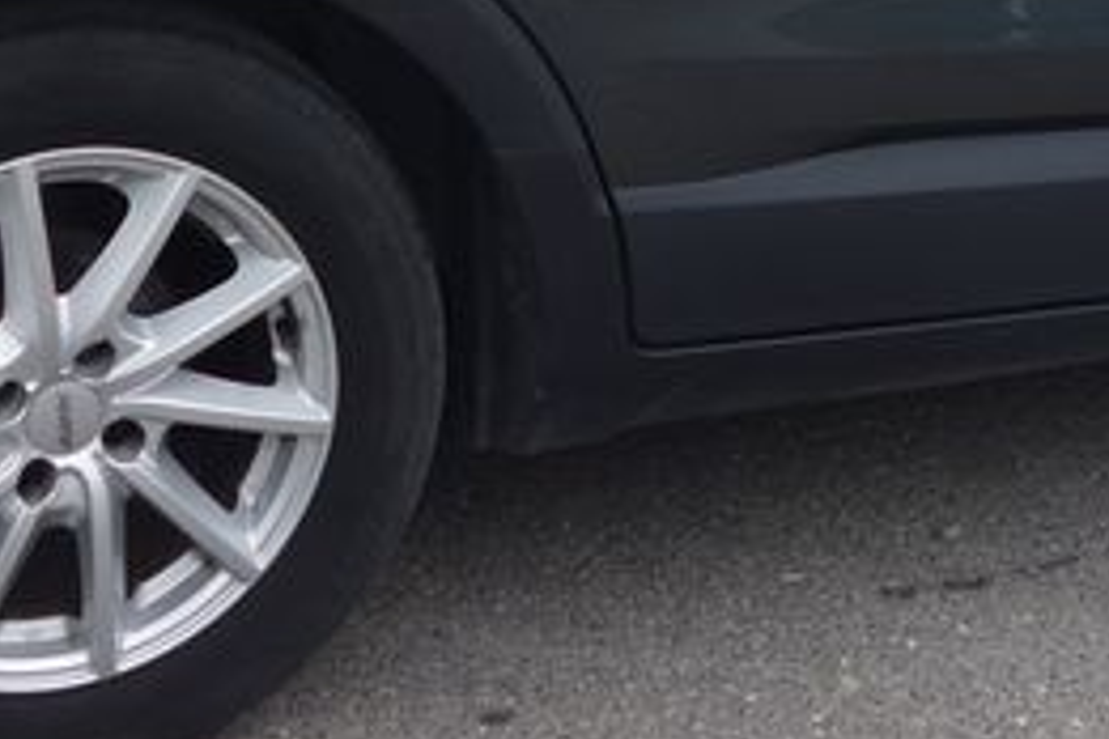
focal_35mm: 110
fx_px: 3388
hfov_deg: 18.5
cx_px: 739
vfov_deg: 12.0
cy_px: -304
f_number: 2.8
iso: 125
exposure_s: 1/800
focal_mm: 10.4
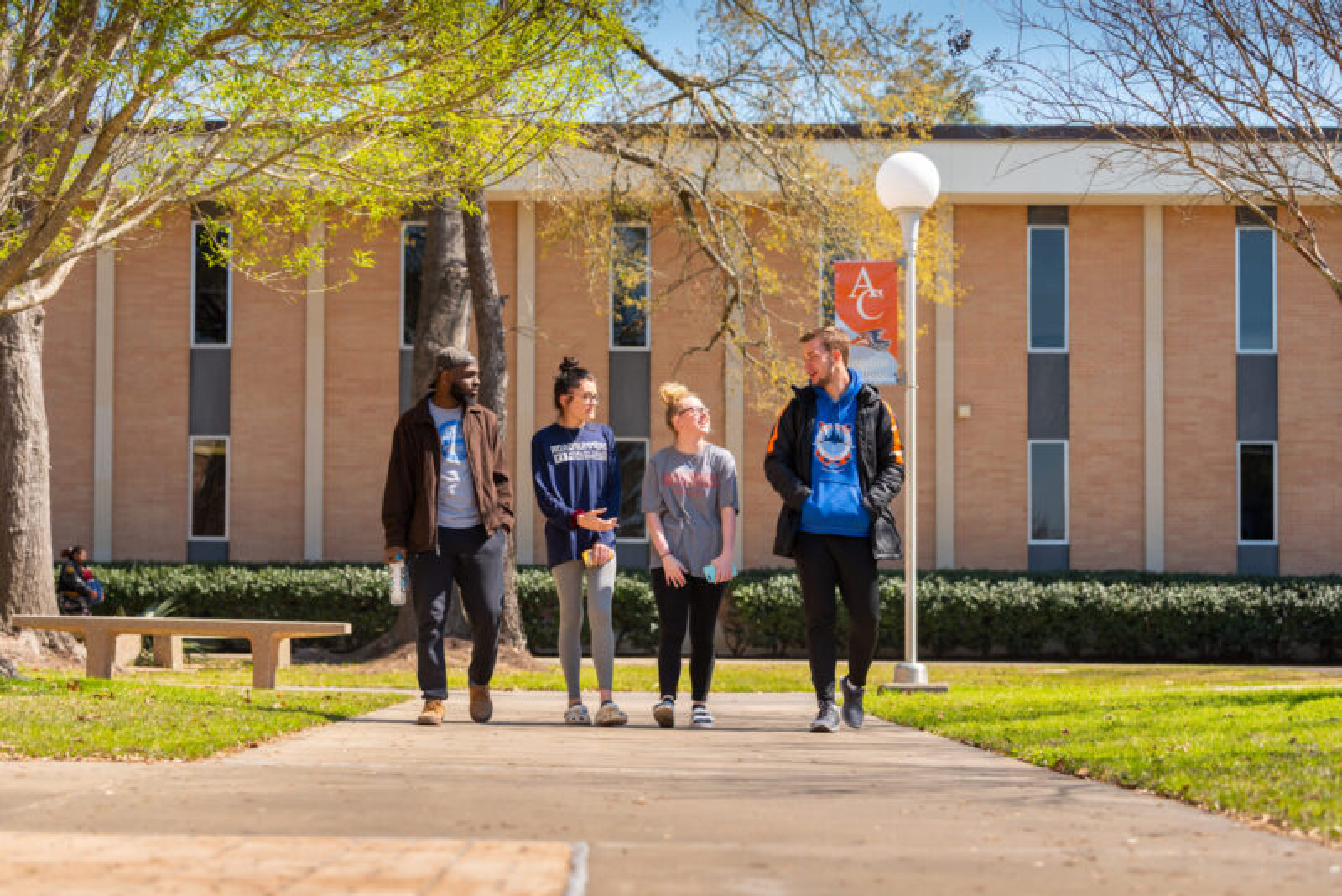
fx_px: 2610
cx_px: 671
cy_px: 448
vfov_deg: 19.5
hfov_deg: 28.8
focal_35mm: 70
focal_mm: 70
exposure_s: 1/500
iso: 100
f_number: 4
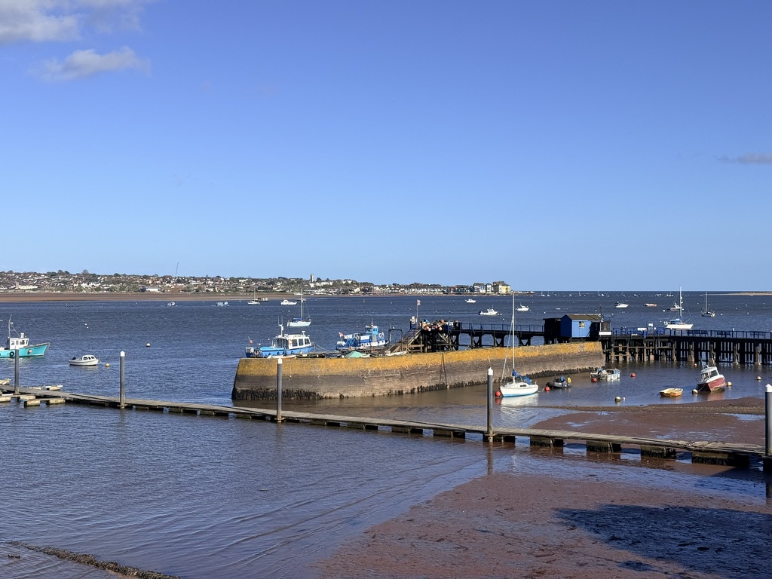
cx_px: 386
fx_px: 1070
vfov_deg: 30.3
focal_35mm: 48
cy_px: 290
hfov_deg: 39.7
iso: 64
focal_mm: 6.76
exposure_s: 1/7874
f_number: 1.78
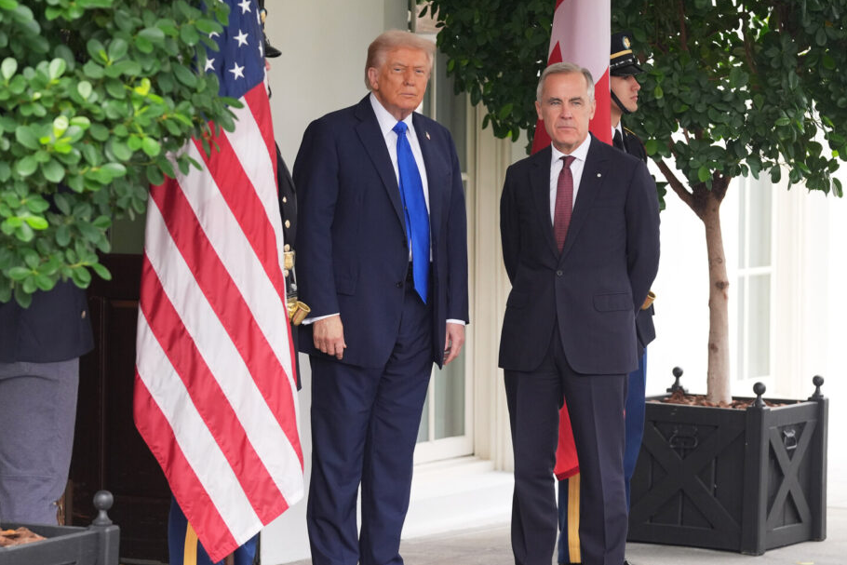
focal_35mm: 170
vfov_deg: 8.1
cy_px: 316
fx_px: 4000
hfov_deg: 12.1
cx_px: 453
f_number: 4
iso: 1600
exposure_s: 1/1000
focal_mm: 151
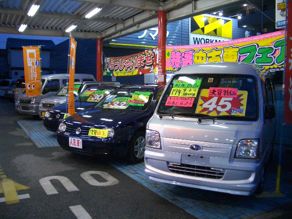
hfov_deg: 52.6
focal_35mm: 35
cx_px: 146
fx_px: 295
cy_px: 110
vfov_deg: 40.7
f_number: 2.6
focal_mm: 5.8
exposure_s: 1/25
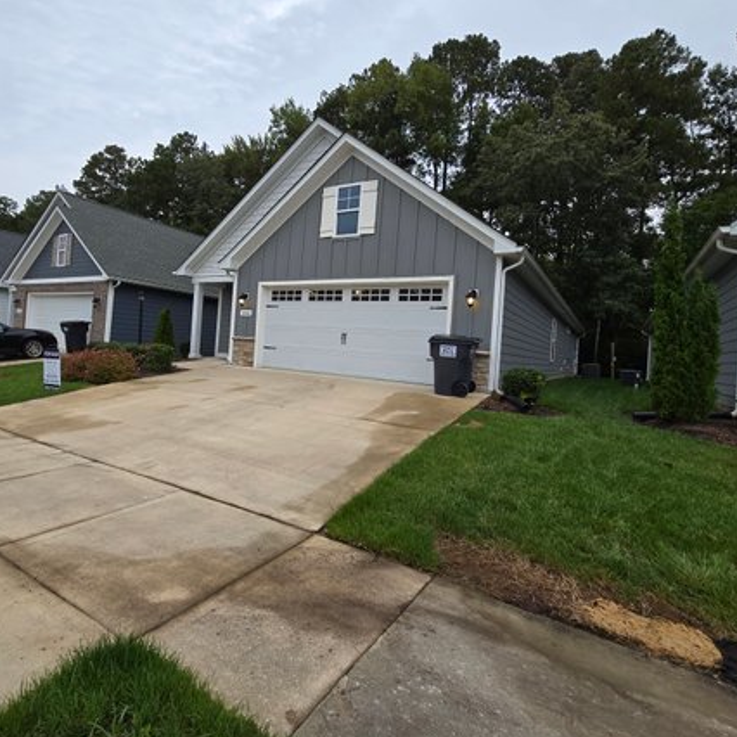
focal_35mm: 17
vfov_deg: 83.9
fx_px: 409
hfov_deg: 83.5
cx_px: 319
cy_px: 350
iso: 50
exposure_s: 1/375
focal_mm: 2.2
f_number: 2.2
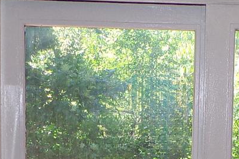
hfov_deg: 16.0
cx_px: 191
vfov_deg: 10.4
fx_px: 842
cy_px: 238
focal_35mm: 127
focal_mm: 4.3
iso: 80
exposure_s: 1/38
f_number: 4.4
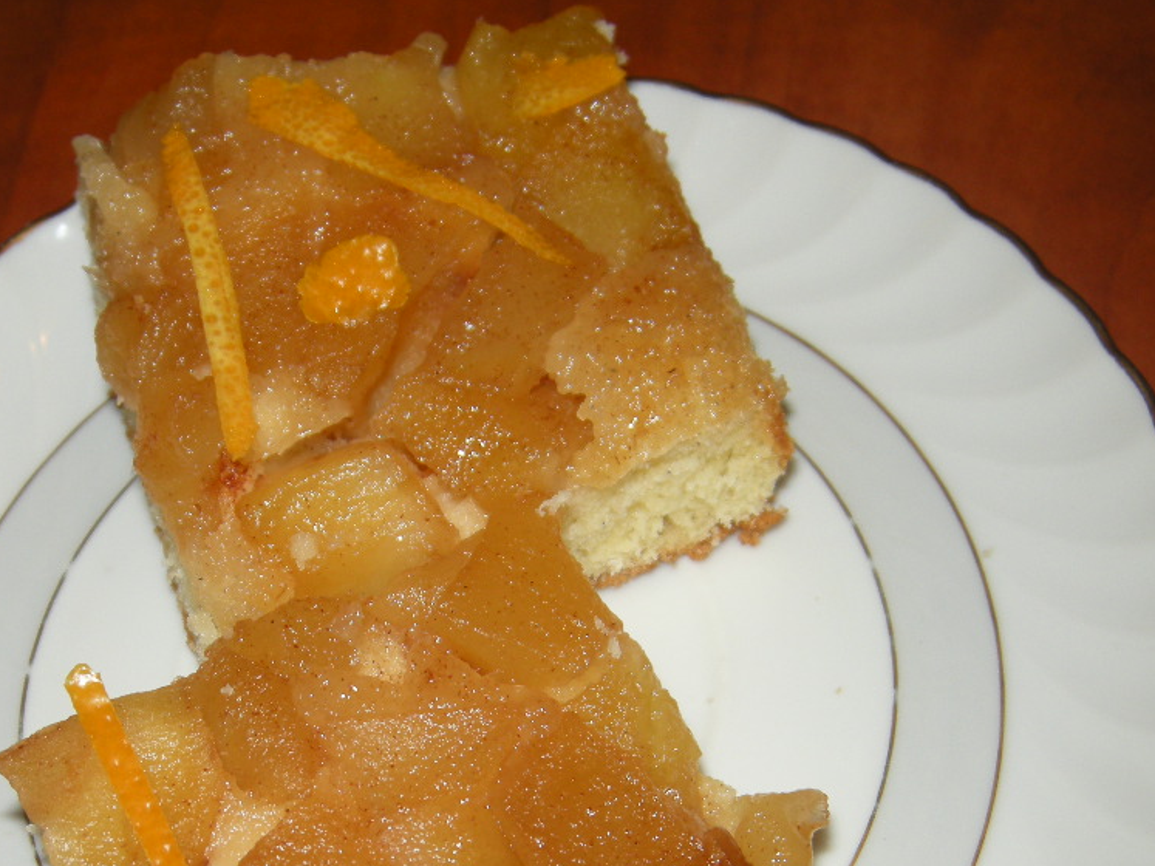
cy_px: 710
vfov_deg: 24.0
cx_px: 478
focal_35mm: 60
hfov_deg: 32.1
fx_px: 2002
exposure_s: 1/60
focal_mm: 7.5
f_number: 2.7
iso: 64
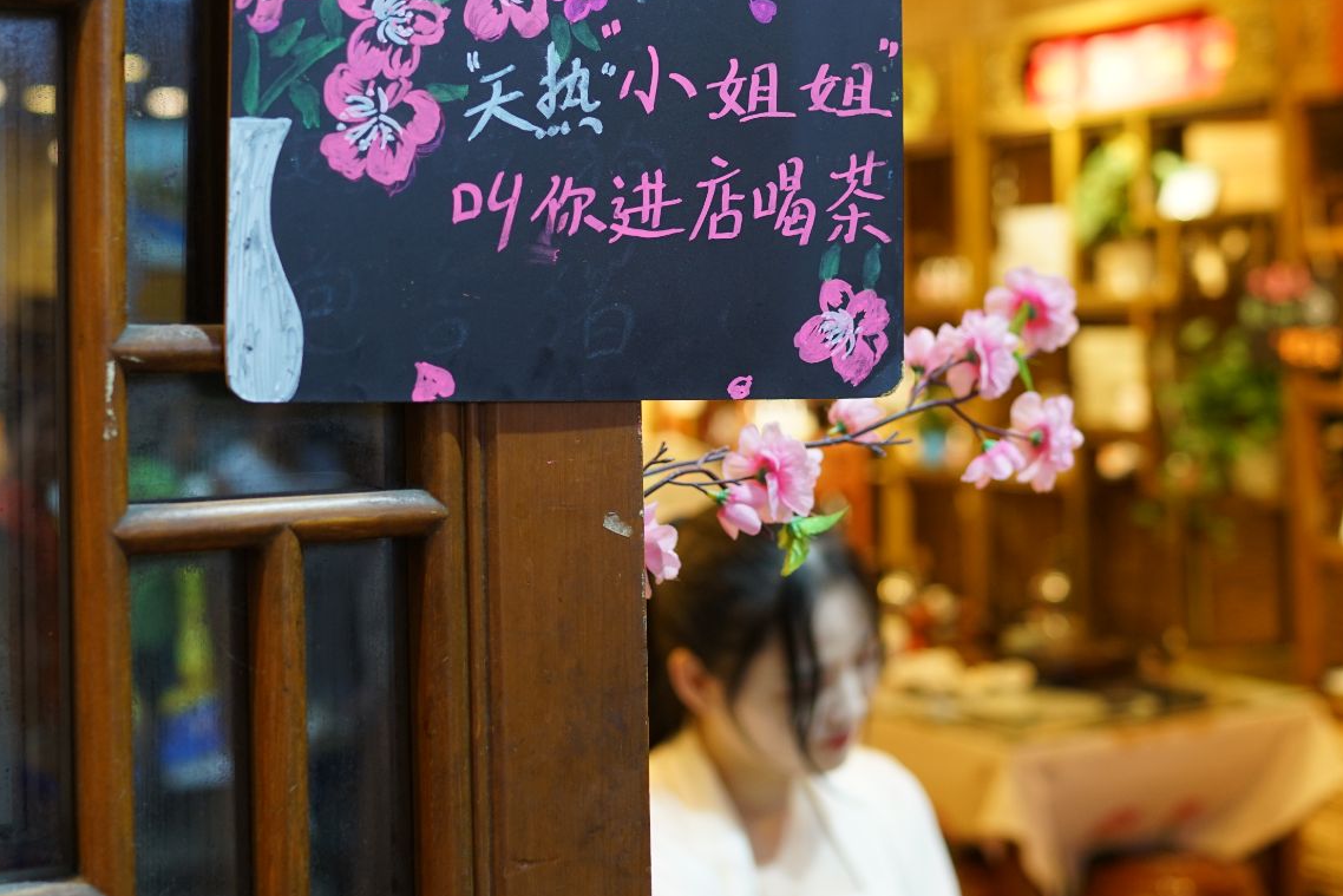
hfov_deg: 31.9
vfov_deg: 21.4
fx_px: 2350
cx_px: 716
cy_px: 209
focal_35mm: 63
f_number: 2.5
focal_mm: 35
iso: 500
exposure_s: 1/125
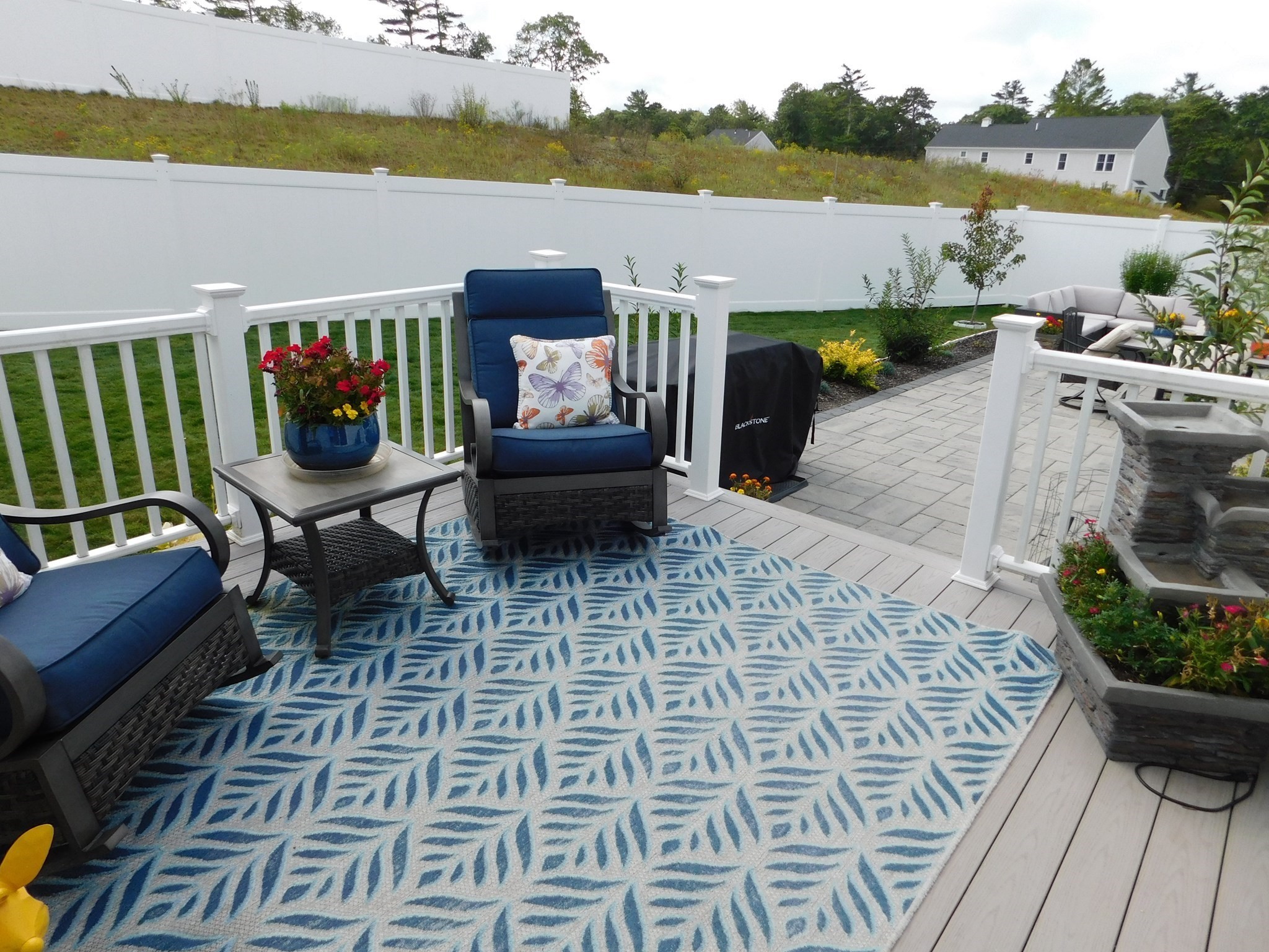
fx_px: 843
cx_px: 634
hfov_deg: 73.9
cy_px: 476
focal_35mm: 23
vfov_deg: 58.9
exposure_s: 1/1000
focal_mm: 4
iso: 125
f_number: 3
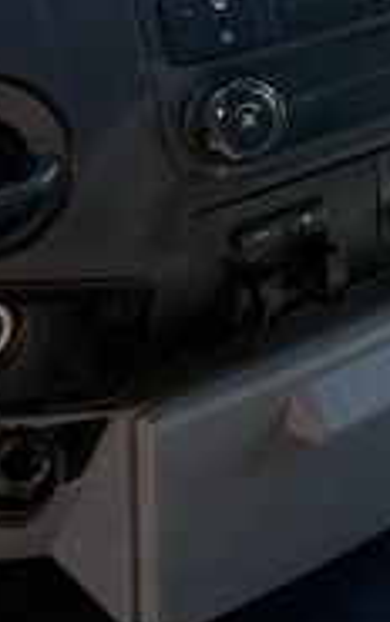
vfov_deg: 22.1
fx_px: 1493
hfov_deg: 13.8
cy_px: -87
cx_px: 619
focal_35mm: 88
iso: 100
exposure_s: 1/543
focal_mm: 6.76
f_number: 1.78
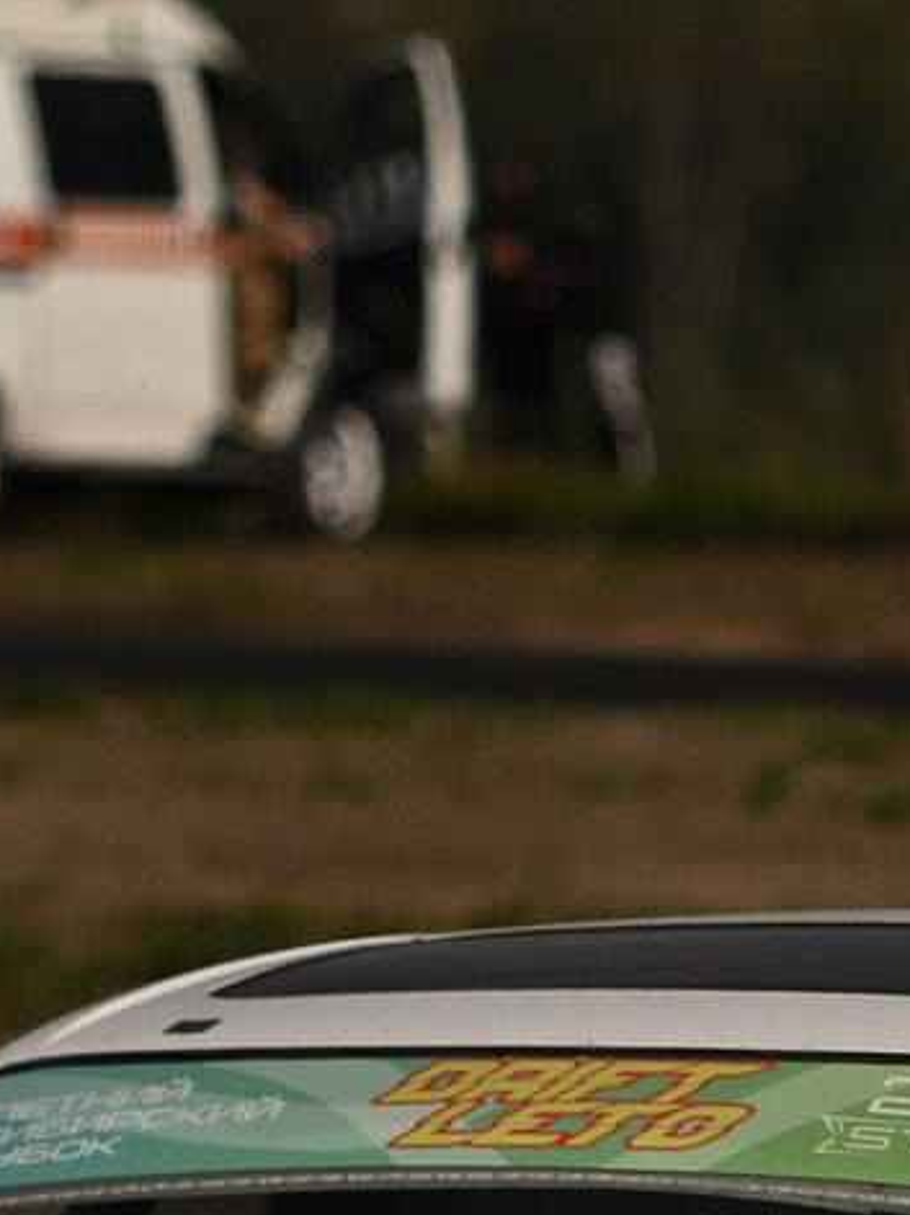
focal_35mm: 821
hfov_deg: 1.8
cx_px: 595
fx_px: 28790
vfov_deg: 2.4
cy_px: 1744
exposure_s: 1/32000
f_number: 2.8
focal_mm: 105
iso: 360
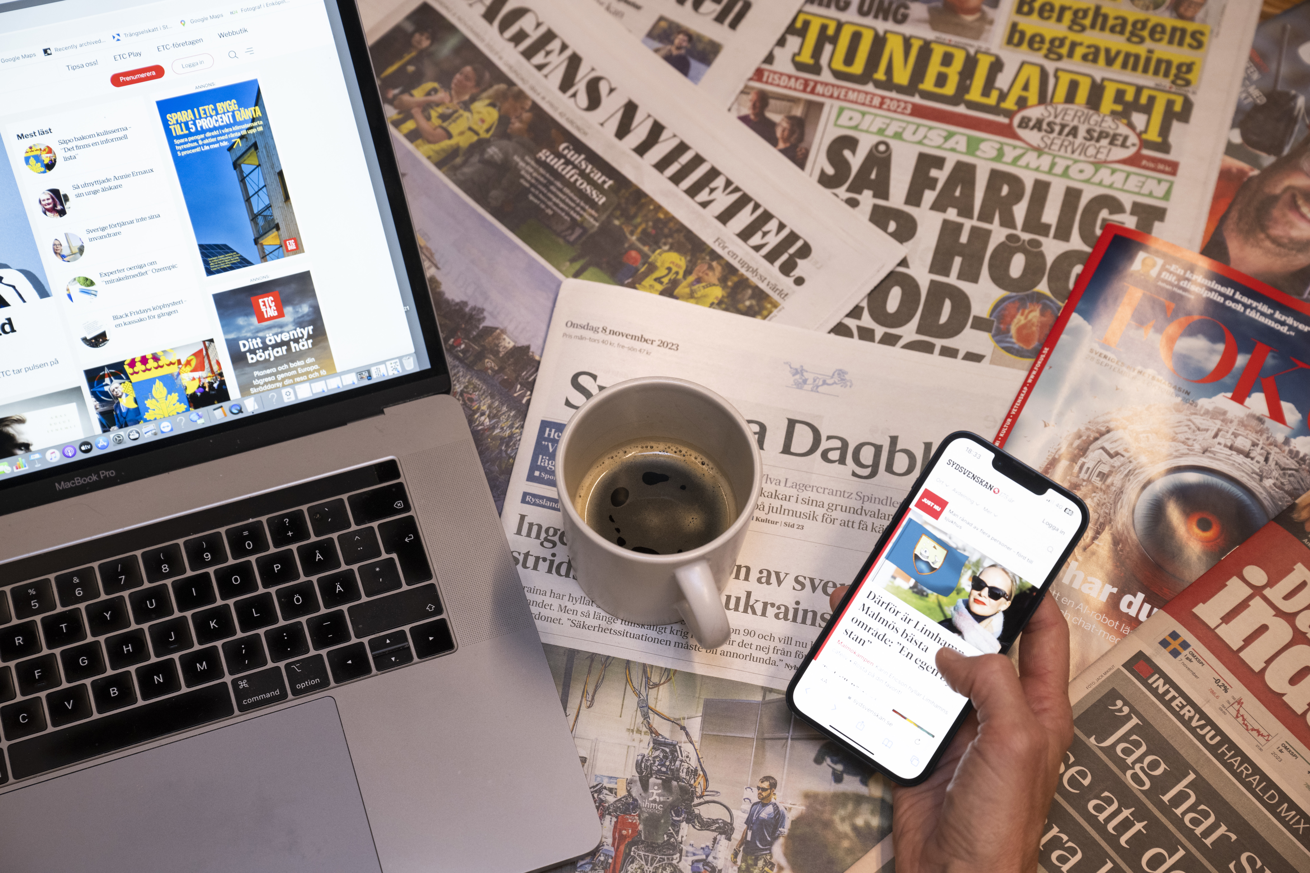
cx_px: 655
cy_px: 436
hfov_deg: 28.8
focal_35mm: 70
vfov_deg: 19.5
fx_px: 2547
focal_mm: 70
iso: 1250
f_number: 5
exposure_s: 1/125
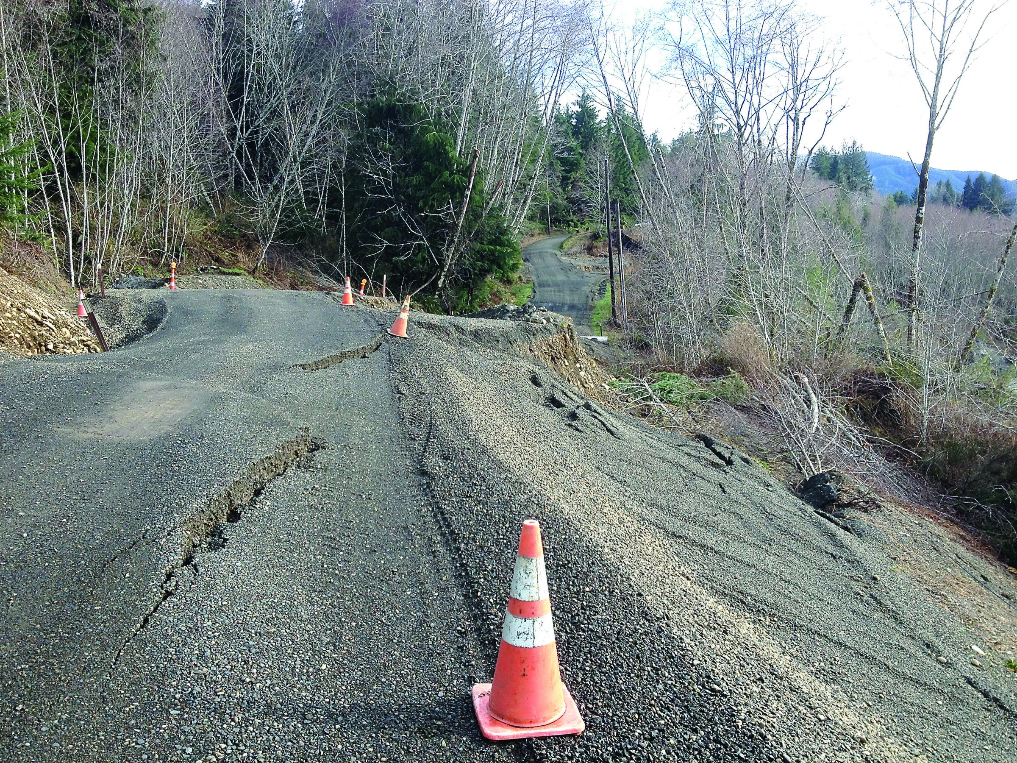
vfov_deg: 40.7
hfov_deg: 52.6
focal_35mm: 35
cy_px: 382
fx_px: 1028
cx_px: 508
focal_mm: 4.28
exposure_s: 1/497
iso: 50
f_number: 2.4
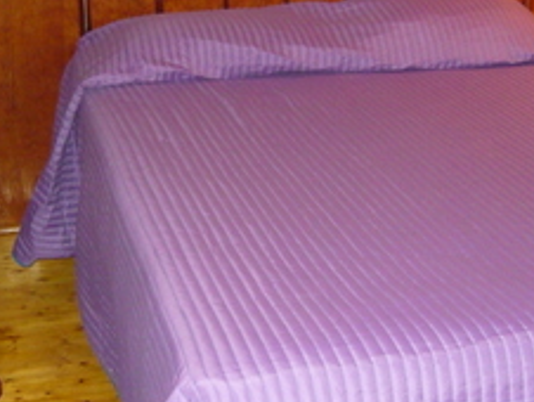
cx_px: 305
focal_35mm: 70
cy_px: 175
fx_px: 1081
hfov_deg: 27.7
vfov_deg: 21.0
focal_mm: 5.5
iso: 400
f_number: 2.8
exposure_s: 1/30
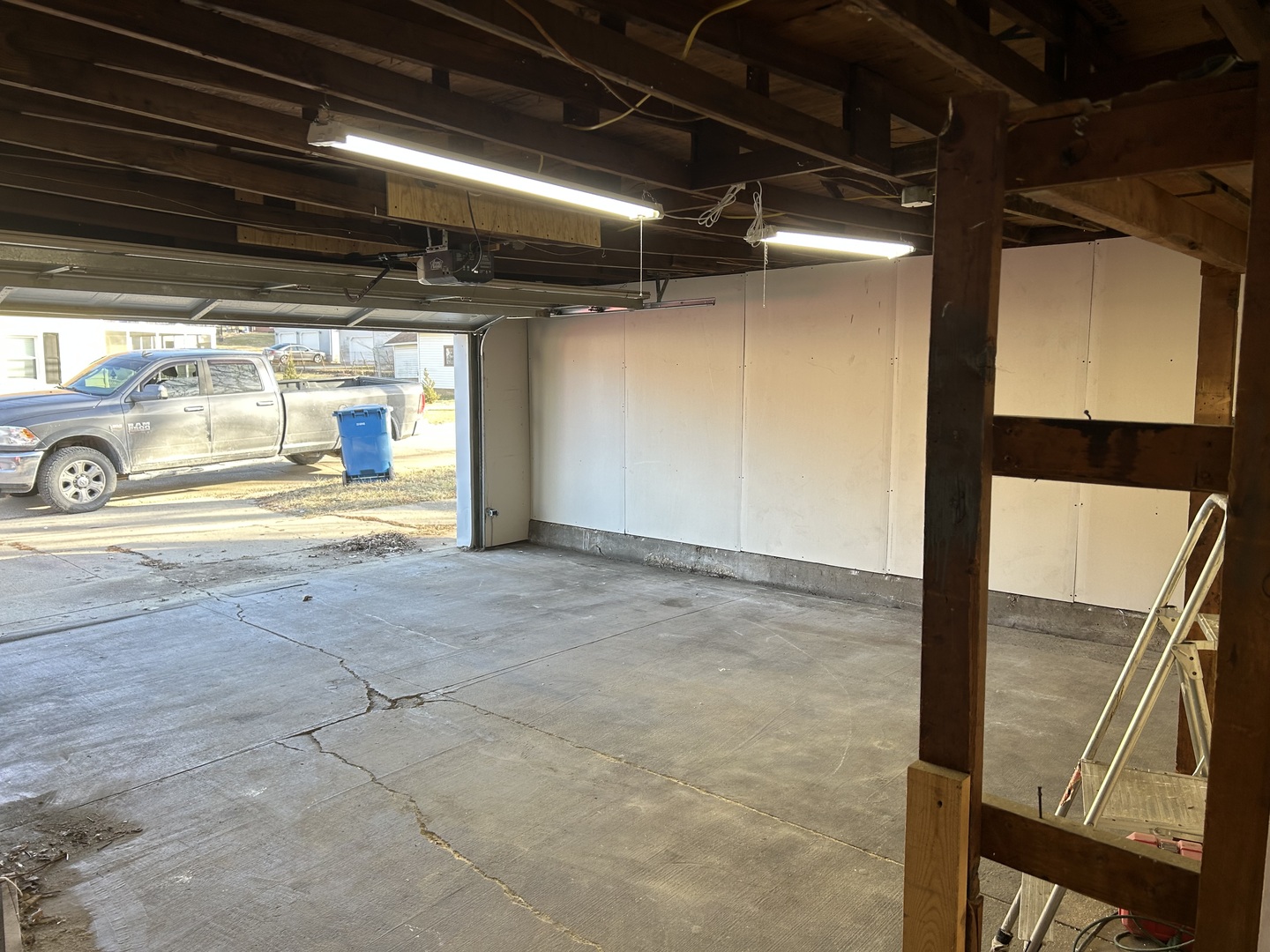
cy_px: 476
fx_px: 954
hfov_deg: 67.3
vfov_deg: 53.1
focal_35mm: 26
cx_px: 635
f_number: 1.5
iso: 32
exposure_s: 1/120
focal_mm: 5.7
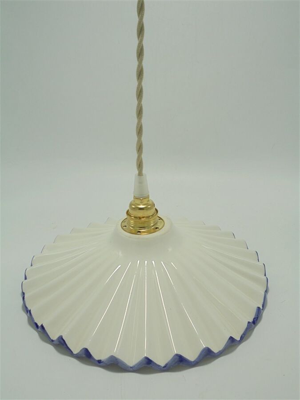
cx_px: 150
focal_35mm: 34
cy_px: 200
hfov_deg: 41.8
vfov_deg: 54.0
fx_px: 393
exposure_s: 1/125
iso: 100
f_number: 4
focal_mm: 6.1
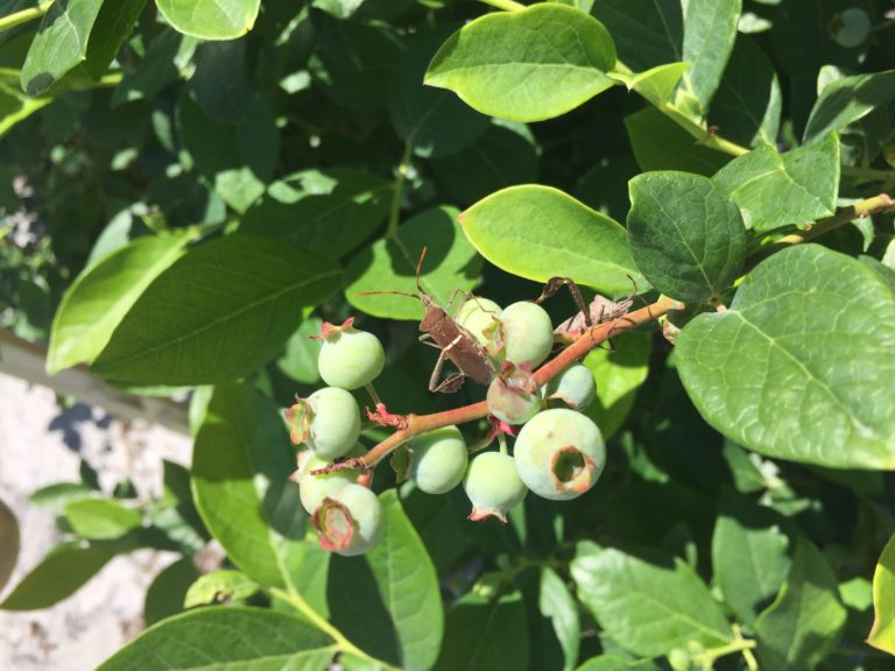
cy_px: 336
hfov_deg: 61.7
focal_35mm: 29
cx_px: 448
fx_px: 750
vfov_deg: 48.2
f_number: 2.2
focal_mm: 4.15
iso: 32
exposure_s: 1/1412
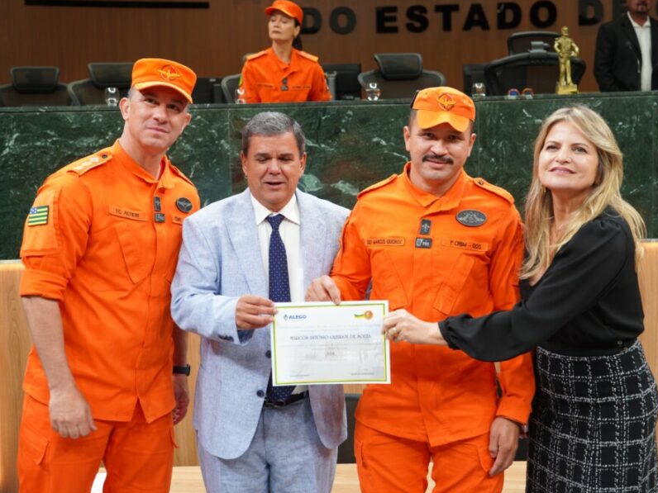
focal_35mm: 50
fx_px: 950
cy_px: 247
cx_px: 332
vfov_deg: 29.1
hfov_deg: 38.2
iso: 1250
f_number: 5
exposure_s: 1/160
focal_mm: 46
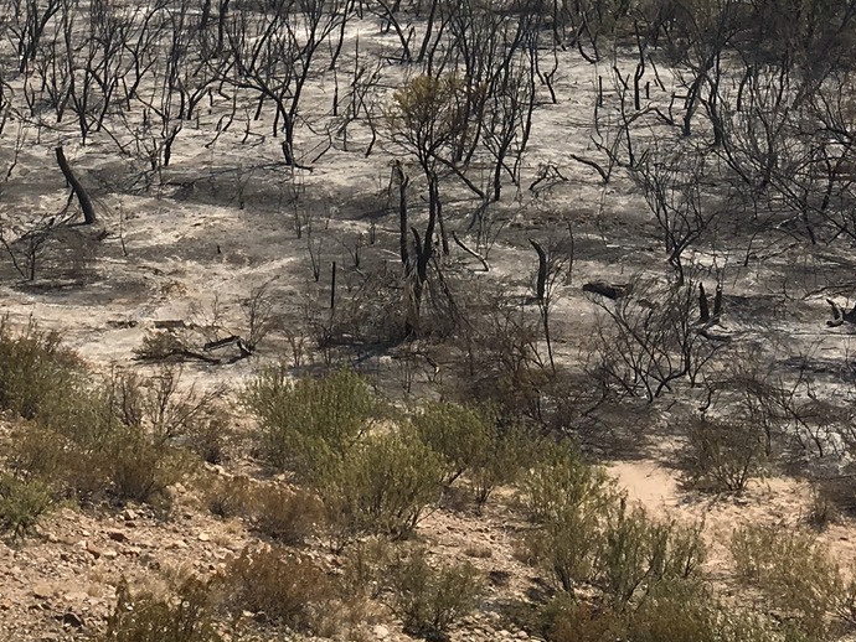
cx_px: 287
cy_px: -283
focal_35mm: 84
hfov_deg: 23.2
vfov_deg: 16.3
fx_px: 2078
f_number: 2.2
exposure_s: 1/2137
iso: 25
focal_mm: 4.15
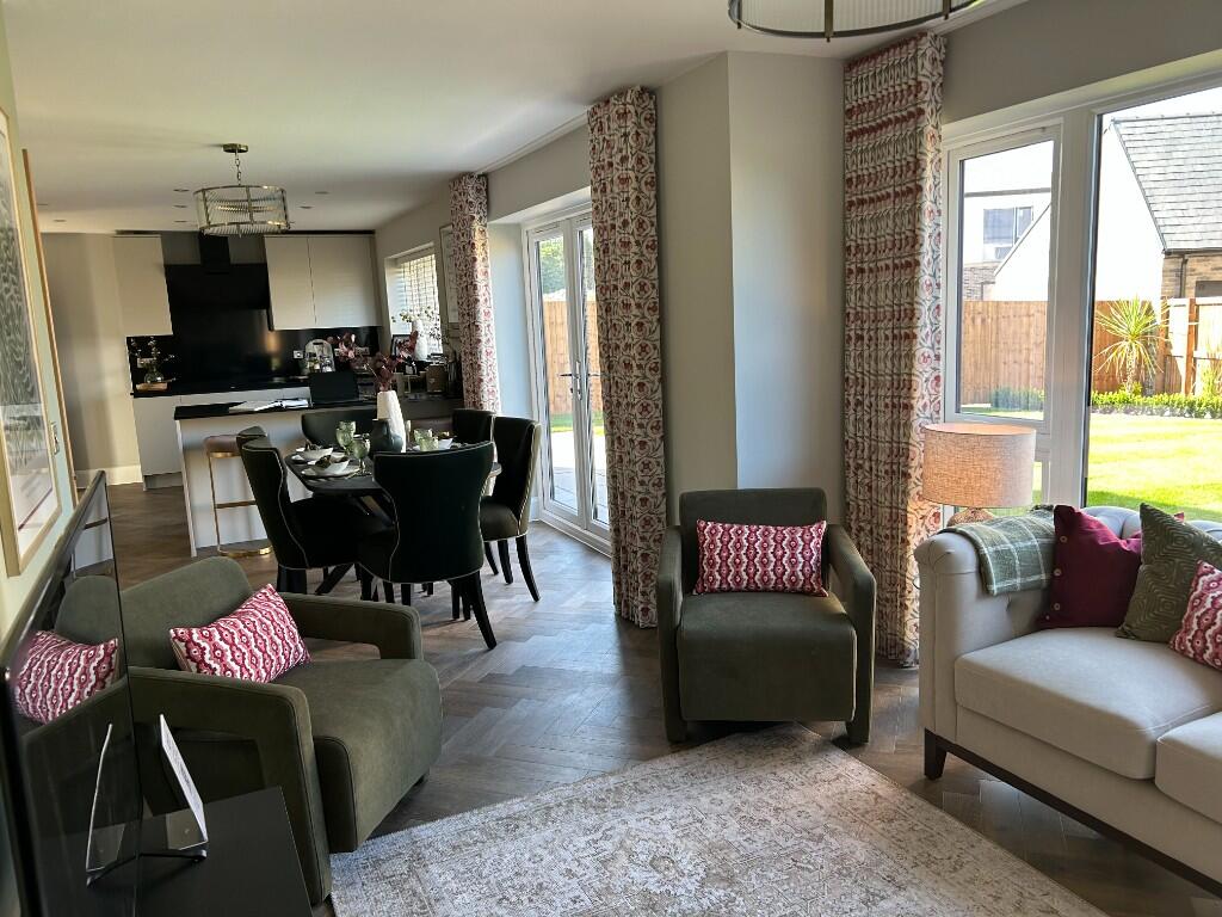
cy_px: 458
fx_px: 918
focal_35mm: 26
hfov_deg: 67.3
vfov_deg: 53.1
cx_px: 611
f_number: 1.5
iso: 80
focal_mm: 5.7
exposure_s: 1/121
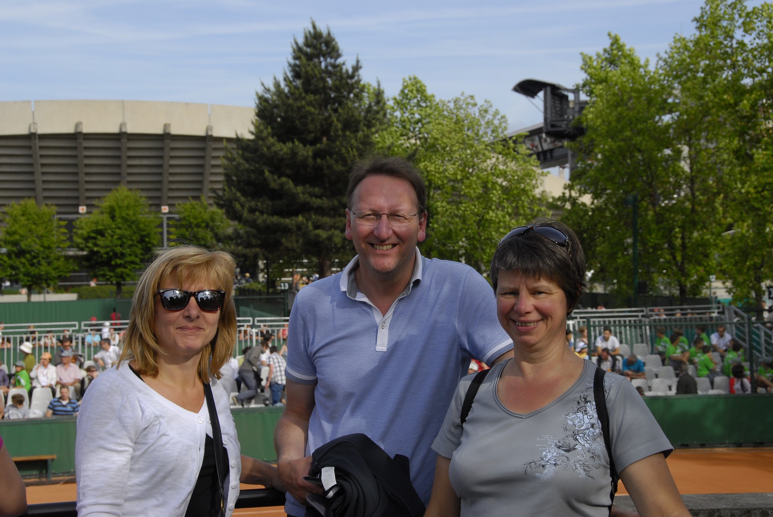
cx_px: 386
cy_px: 258
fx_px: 1483
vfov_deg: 19.8
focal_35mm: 69
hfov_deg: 29.2
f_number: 9
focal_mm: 46
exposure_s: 1/320
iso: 200
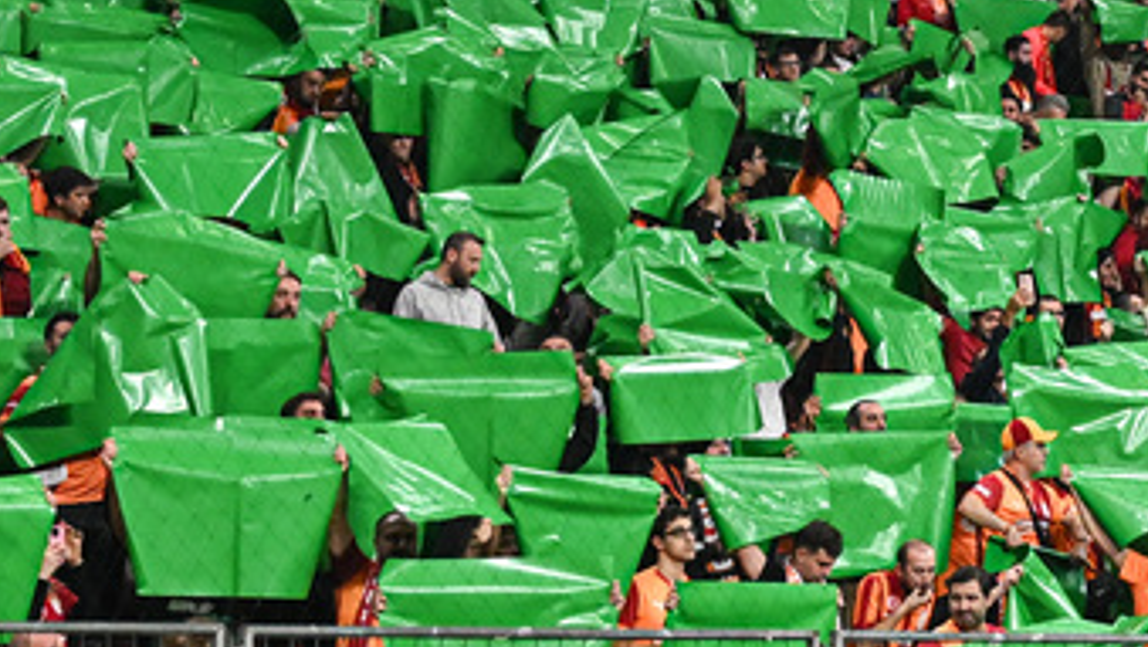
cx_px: 1355
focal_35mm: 163
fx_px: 4964
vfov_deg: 7.3
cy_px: -332
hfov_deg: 12.9
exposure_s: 1/1000
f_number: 4
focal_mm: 44
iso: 4000
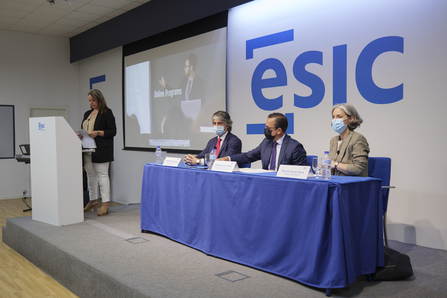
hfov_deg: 54.4
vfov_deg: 37.9
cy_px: 149
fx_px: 435
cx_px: 224
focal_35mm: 35
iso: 1000
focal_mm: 35
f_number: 4
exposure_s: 1/40
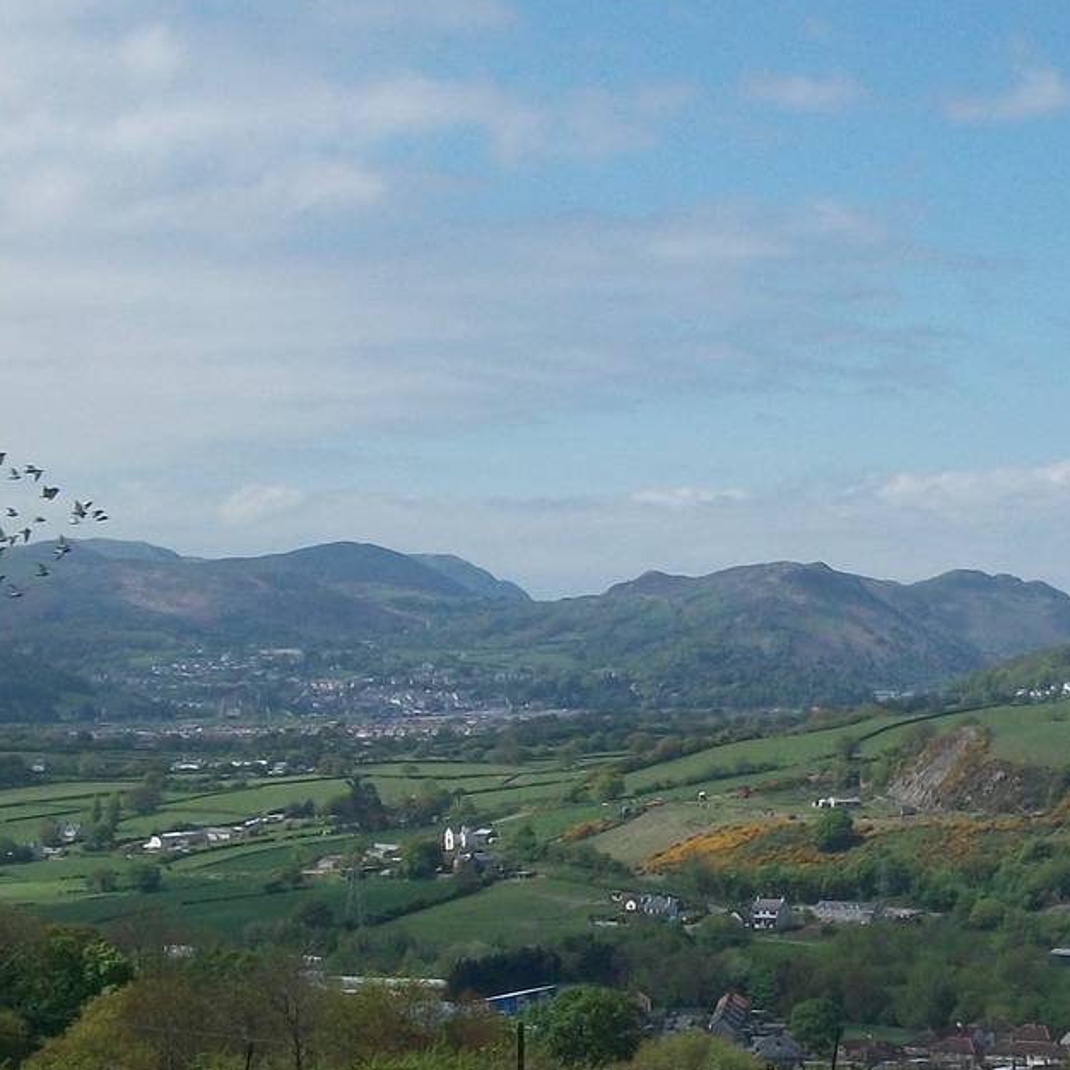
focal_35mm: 113
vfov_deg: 15.4
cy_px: 656
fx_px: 3952
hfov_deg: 15.1
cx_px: 1079
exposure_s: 1/400
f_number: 7
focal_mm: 8.8
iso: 80
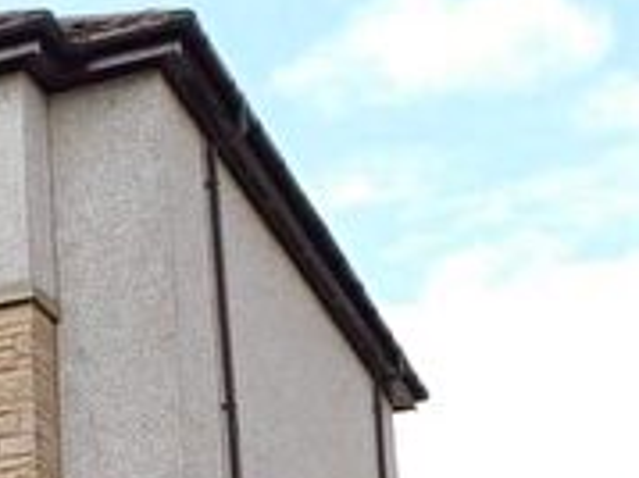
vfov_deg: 15.4
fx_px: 1734
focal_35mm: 94
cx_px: -532
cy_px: 494
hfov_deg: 17.0
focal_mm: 4.1
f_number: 3
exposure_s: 1/800
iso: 125
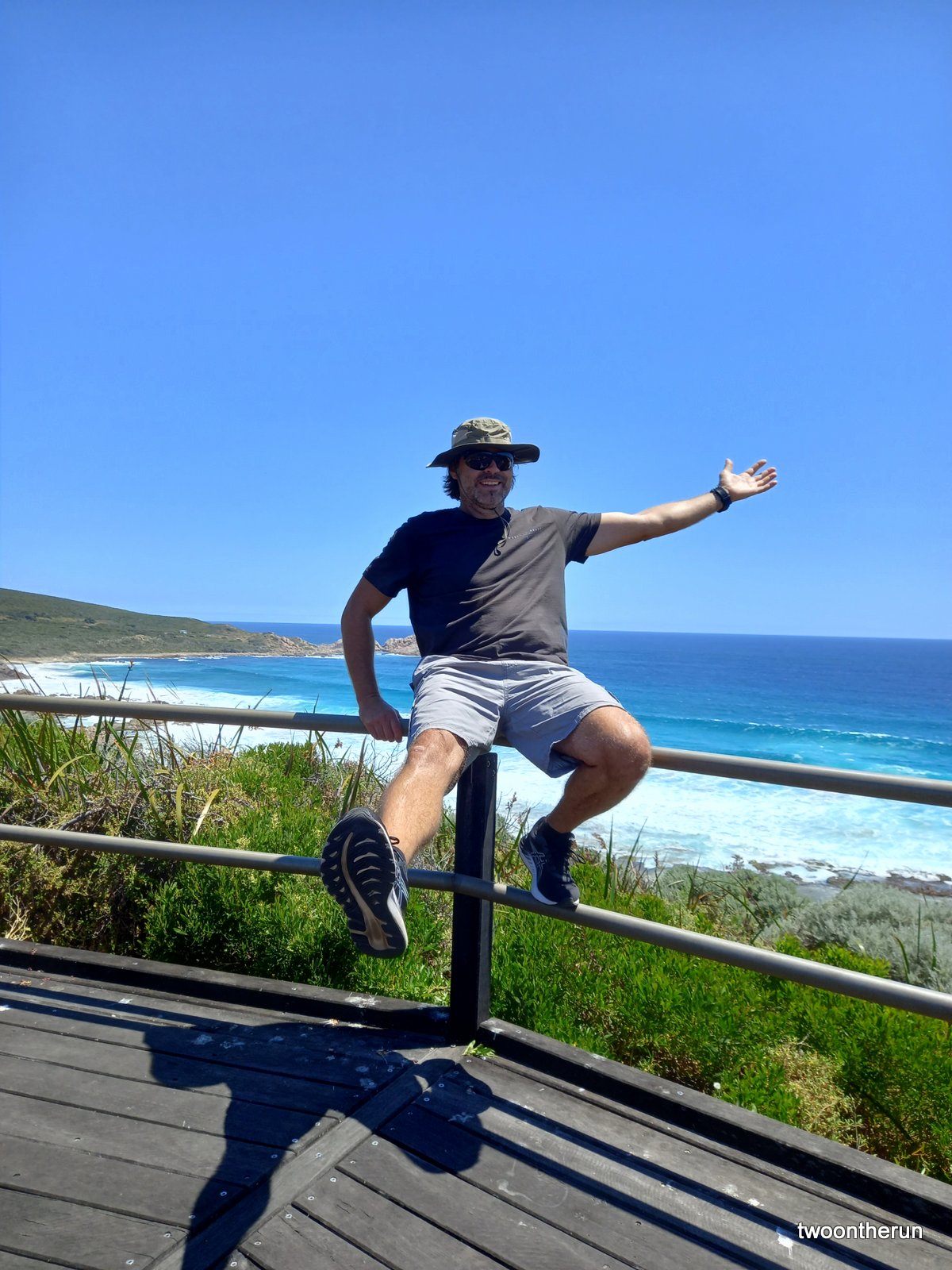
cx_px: 476
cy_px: 635
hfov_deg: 54.9
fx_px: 917
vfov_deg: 69.4
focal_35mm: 25
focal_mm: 4.6
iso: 32
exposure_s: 1/802
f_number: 2
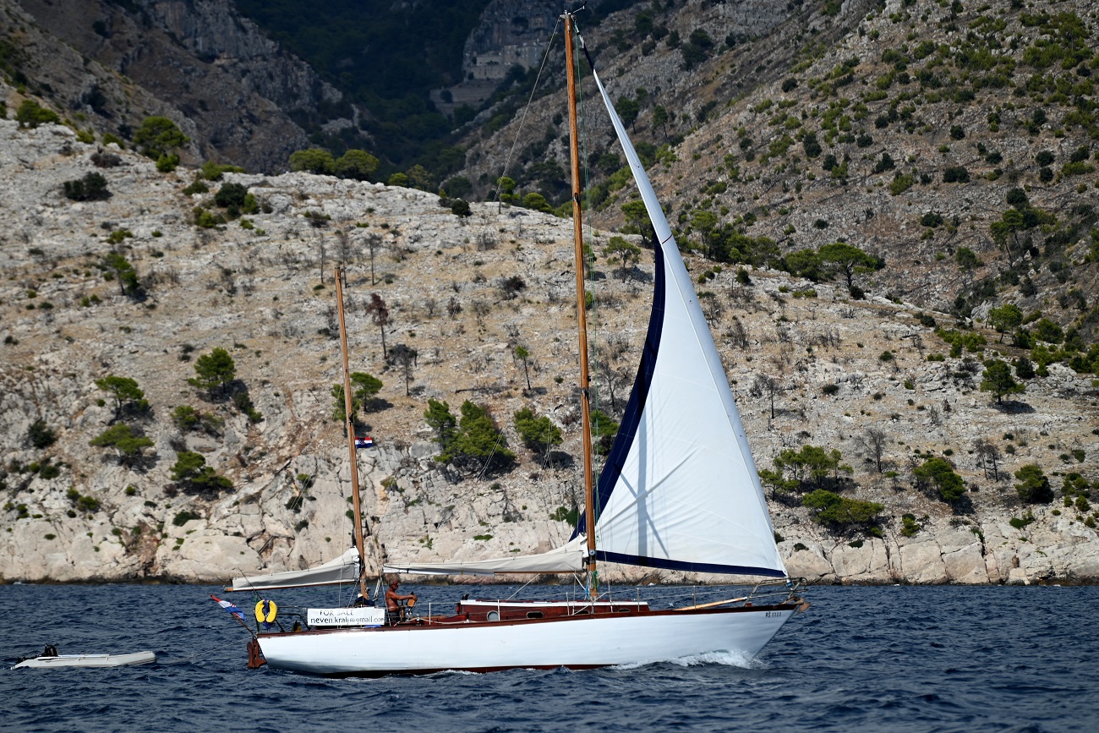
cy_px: 366
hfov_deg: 7.6
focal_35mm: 270
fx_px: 8243
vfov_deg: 5.1
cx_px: 550
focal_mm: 270
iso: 100
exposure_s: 1/1000
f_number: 6.3
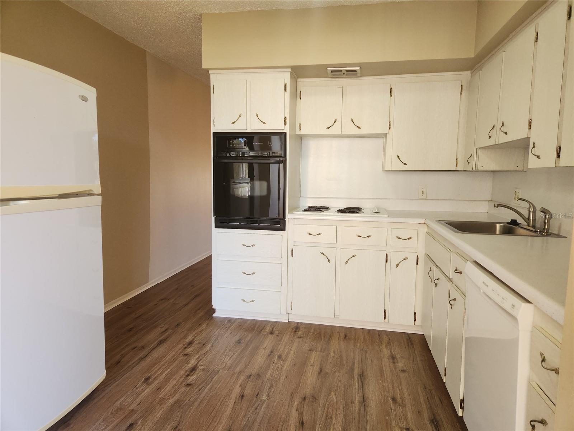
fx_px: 381
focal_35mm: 23
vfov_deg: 58.9
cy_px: 216
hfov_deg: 73.9
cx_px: 287
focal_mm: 5.4
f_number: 1.8
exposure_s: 1/120
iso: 200
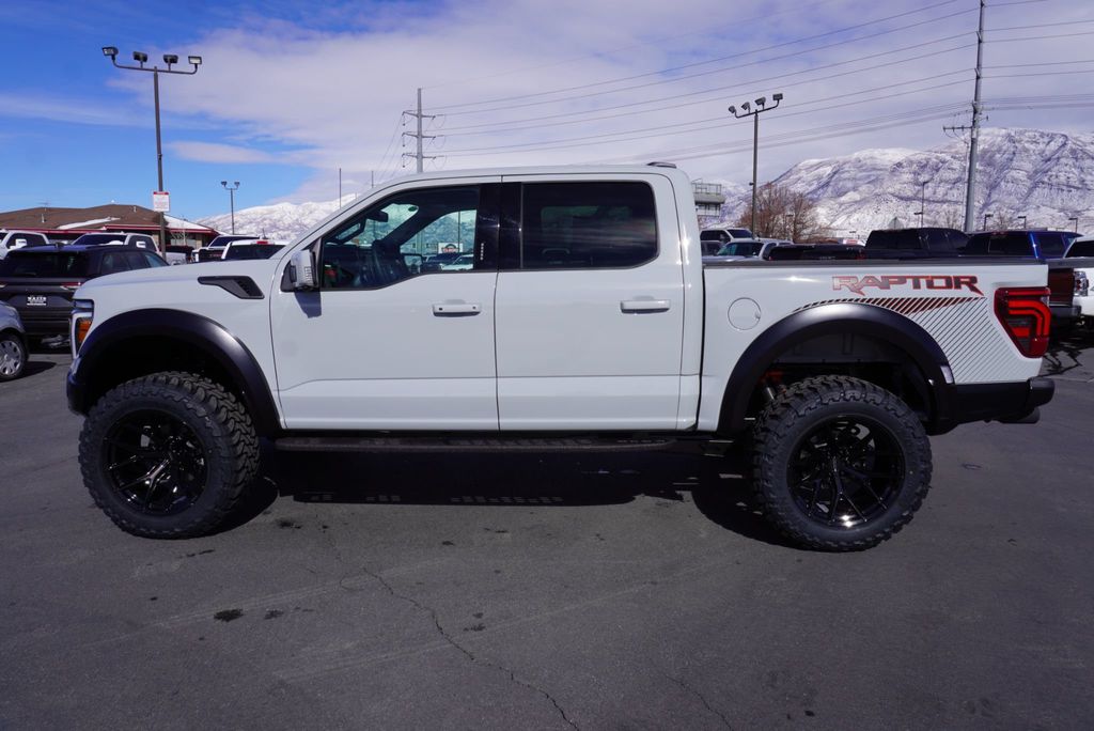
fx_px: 730
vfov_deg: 53.2
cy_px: 366
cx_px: 547
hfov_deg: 73.7
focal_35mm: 24
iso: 100
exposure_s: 1/320
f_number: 10
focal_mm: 16
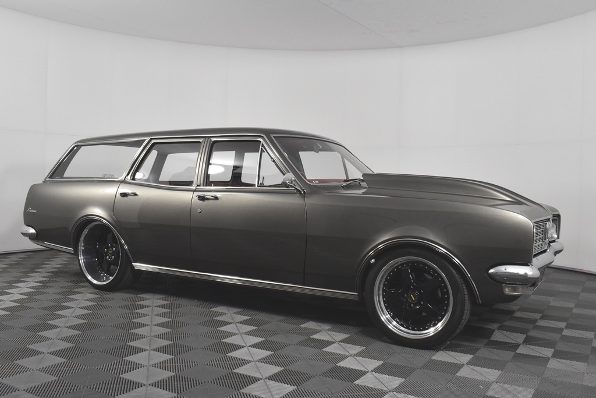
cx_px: 298
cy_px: 199
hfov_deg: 57.2
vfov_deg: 40.0
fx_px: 546
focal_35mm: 33
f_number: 9
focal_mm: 22
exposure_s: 1/320
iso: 1600
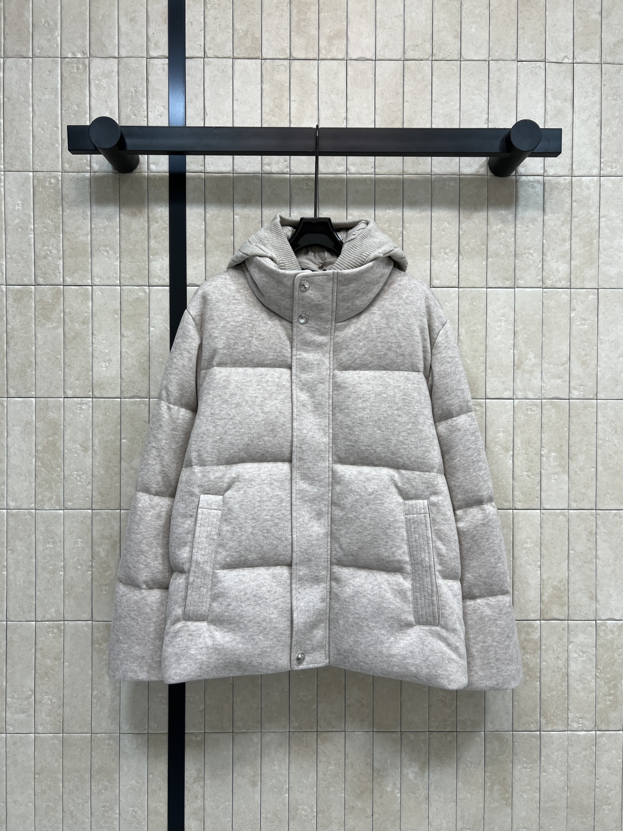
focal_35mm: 26
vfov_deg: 67.3
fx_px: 624
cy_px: 416
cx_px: 312
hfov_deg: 53.1
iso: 32
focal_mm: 5.7
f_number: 1.5
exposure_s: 1/142
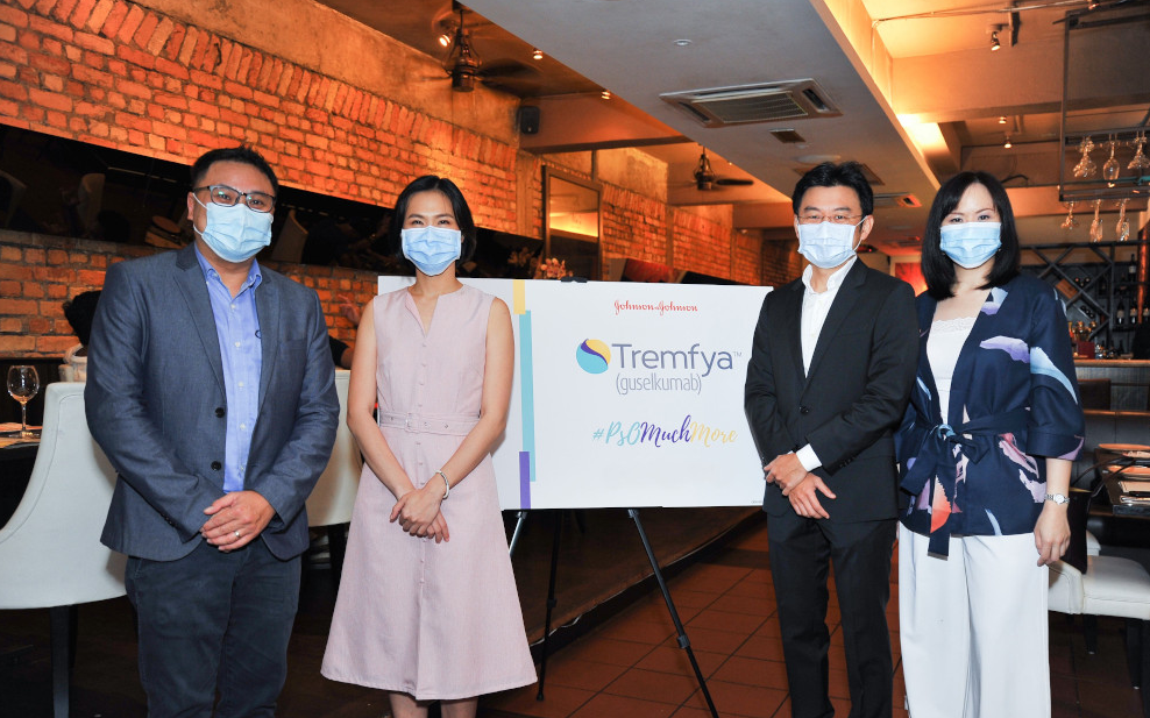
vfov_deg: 38.3
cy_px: 380
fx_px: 1034
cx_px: 576
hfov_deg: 58.2
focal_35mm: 33
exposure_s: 1/25
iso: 800
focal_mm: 32
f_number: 4.5
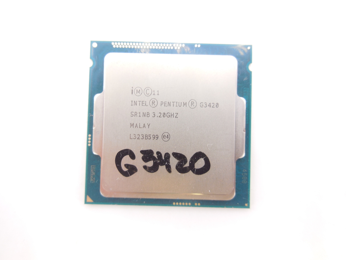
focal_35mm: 25
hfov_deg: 69.4
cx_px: 173
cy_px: 130
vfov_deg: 54.9
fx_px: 250
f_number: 3.1
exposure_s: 1/30
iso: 140
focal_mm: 4.5
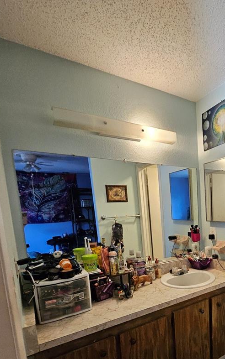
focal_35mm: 21
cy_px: 237
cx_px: 199
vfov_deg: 79.8
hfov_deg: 51.2
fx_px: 206
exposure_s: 1/60
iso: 400
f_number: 2.2
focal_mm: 1.74
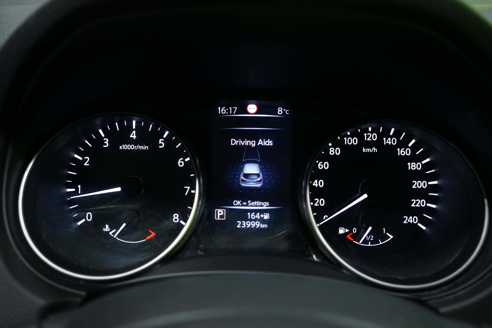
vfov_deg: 37.9
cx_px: 246
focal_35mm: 35
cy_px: 164
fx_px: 478
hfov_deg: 54.4
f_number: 5
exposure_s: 1/25
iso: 2500
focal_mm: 35
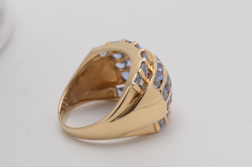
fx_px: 891
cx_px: 126
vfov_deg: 10.7
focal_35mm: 128
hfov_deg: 16.1
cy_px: 84
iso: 200
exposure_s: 1/125
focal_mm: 85
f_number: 18
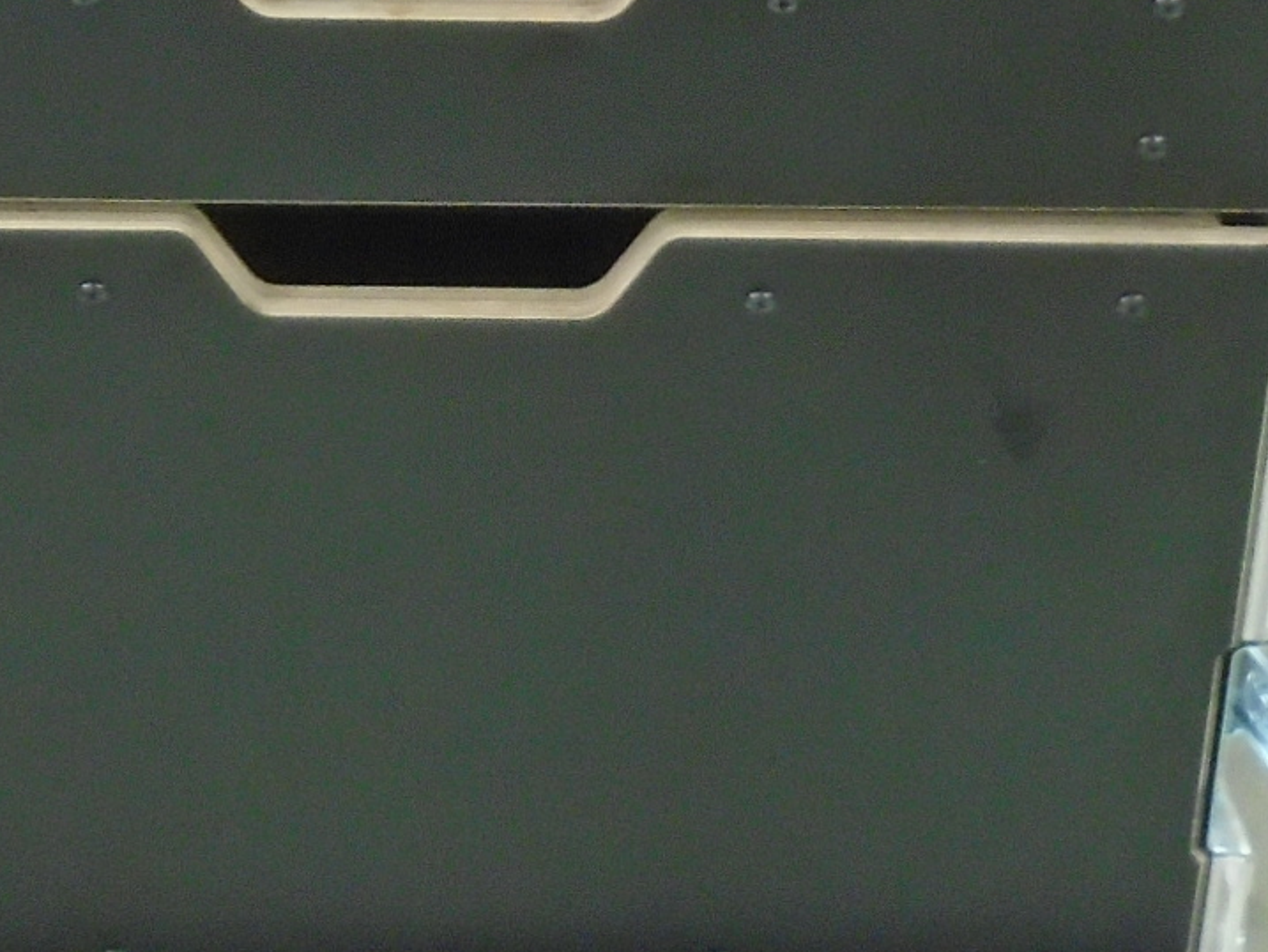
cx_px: 516
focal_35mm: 94
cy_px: -133
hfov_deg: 20.8
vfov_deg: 15.3
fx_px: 3444
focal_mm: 4.6
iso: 400
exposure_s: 1/8
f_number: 3.2
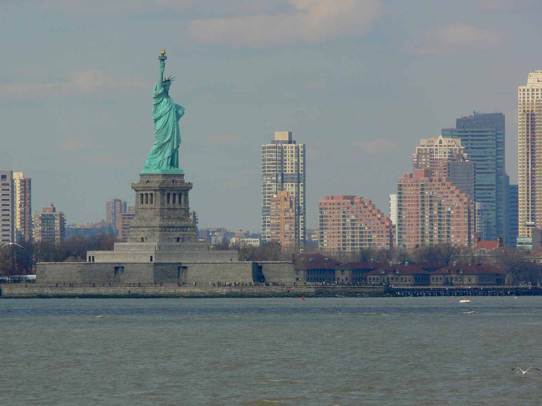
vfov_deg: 3.1
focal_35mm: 483
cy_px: 185
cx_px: 248
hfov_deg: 4.1
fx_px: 7562
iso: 80
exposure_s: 1/400
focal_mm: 88.8
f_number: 6.3
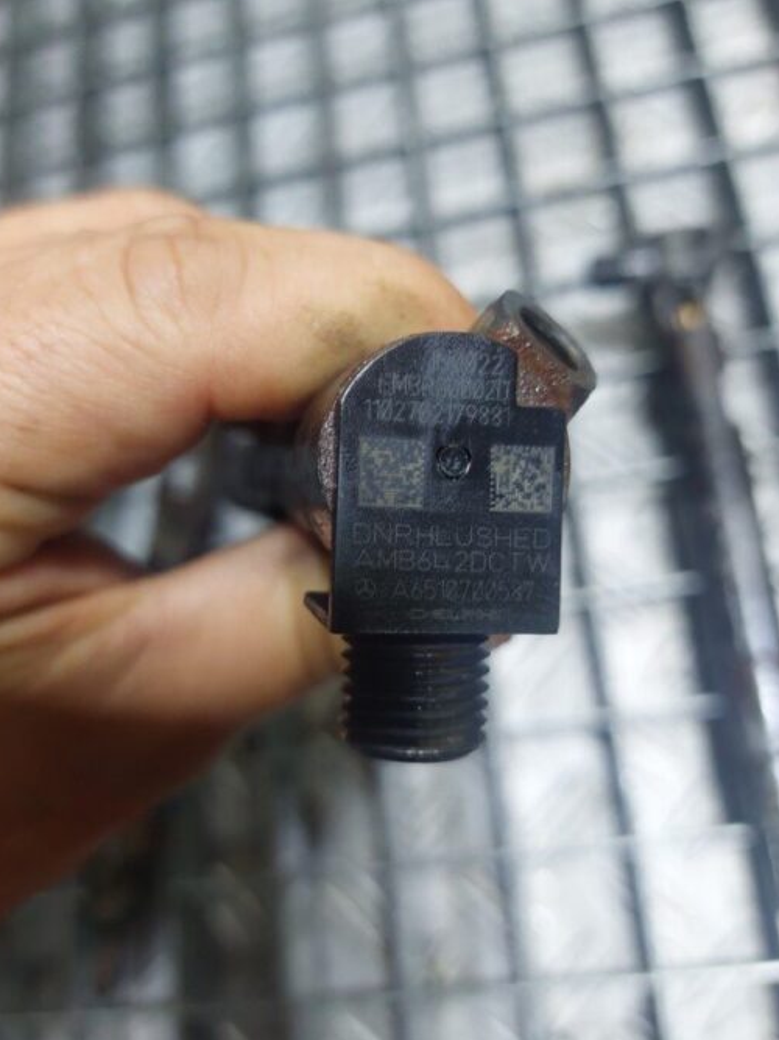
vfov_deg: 59.9
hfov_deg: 46.8
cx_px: 379
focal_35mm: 30
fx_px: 900
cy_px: 472
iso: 200
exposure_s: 1/50
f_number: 1.8
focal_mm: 5.23
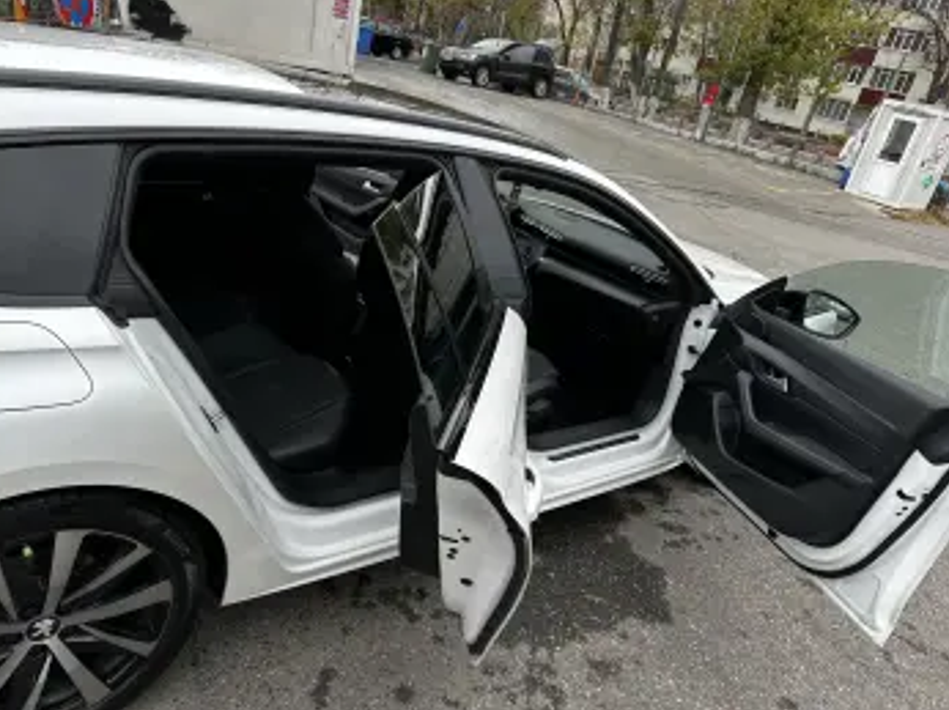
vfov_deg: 54.8
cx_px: 466
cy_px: 365
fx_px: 685
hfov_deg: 69.4
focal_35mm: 25
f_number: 1.78
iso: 64
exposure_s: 1/156
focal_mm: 6.86
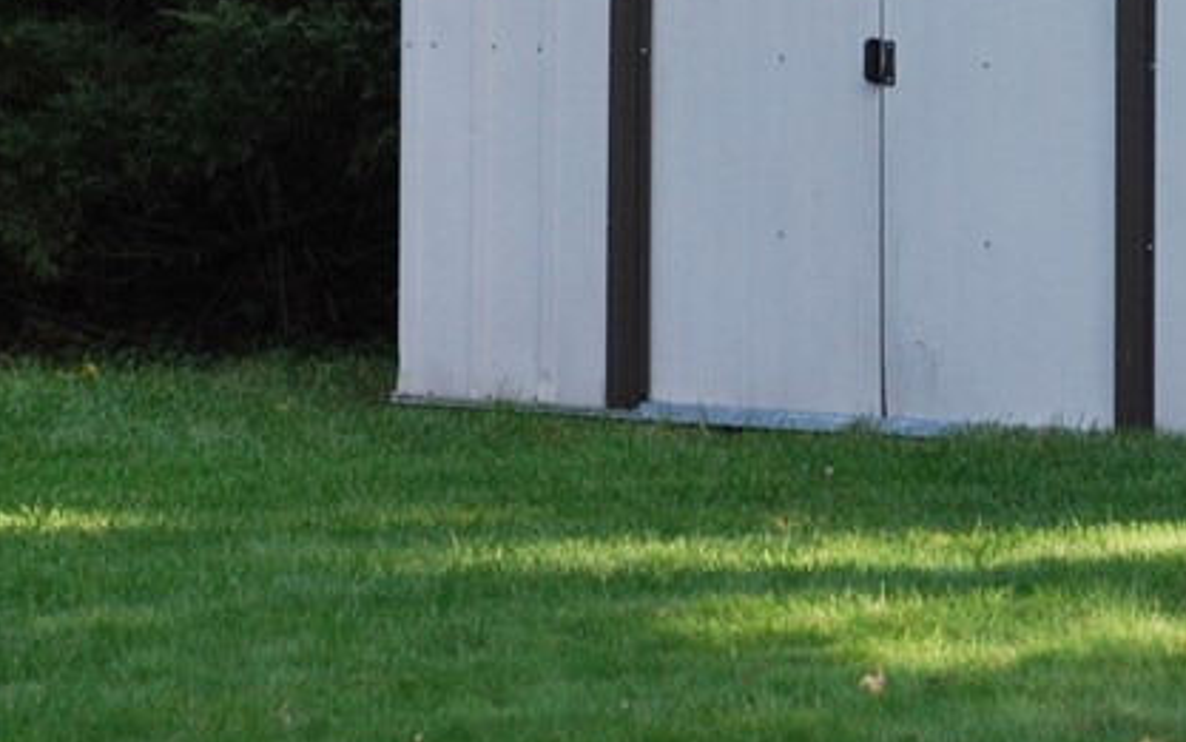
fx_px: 10283
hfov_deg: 6.6
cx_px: 1143
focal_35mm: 318
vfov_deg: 4.1
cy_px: -102
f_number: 5.6
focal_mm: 80
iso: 400
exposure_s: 1/250
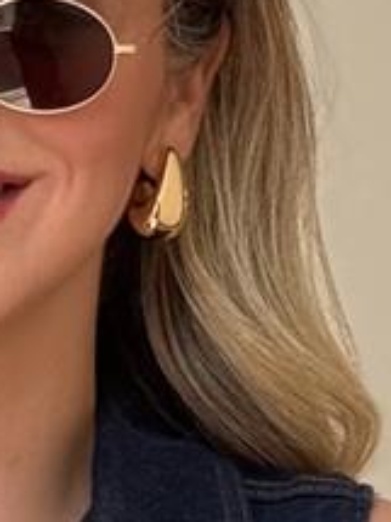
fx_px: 5382
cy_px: 1306
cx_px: -112
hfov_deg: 4.1
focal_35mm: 357
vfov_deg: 5.4
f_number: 1.78
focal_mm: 6.76
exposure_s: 1/477
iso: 64
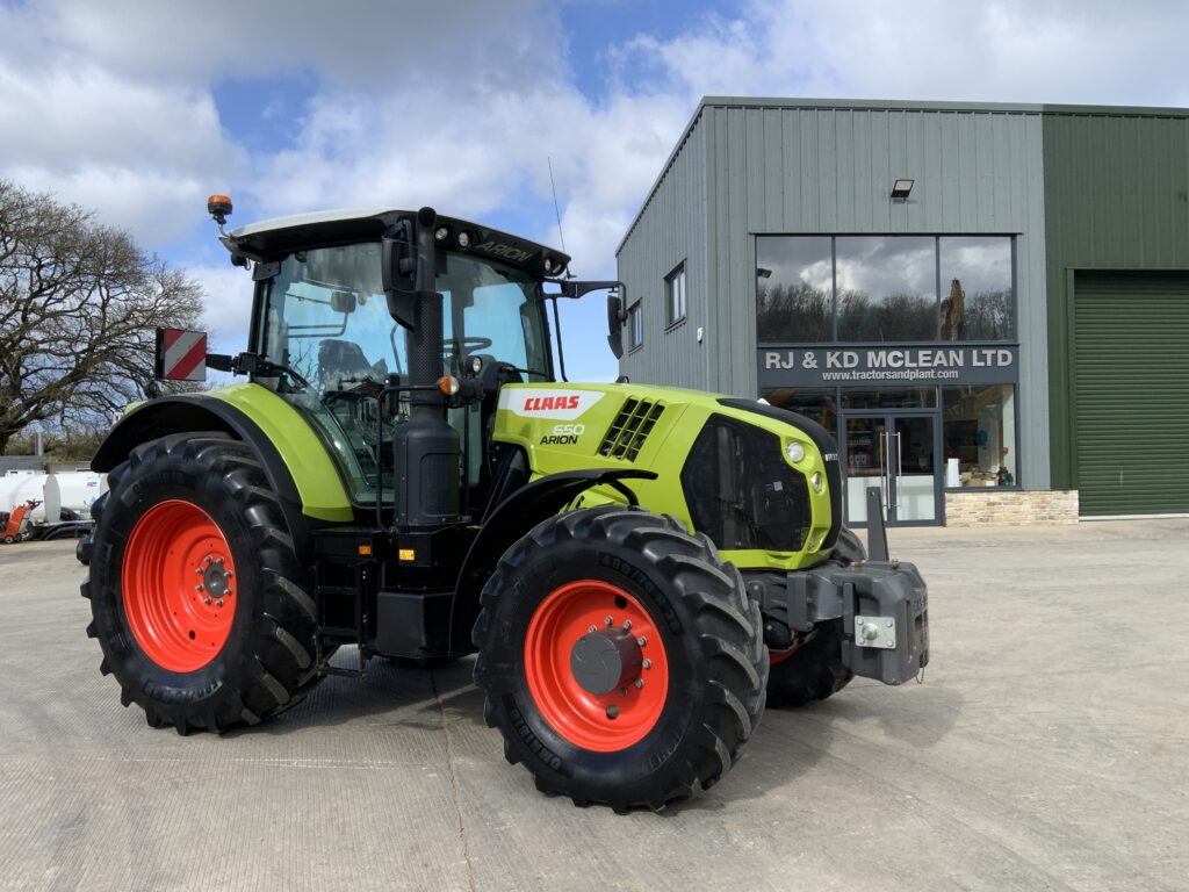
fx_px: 996
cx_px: 594
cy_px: 446
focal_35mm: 29
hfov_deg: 61.7
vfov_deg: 48.2
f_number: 1.8
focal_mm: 3
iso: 16
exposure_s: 1/1221
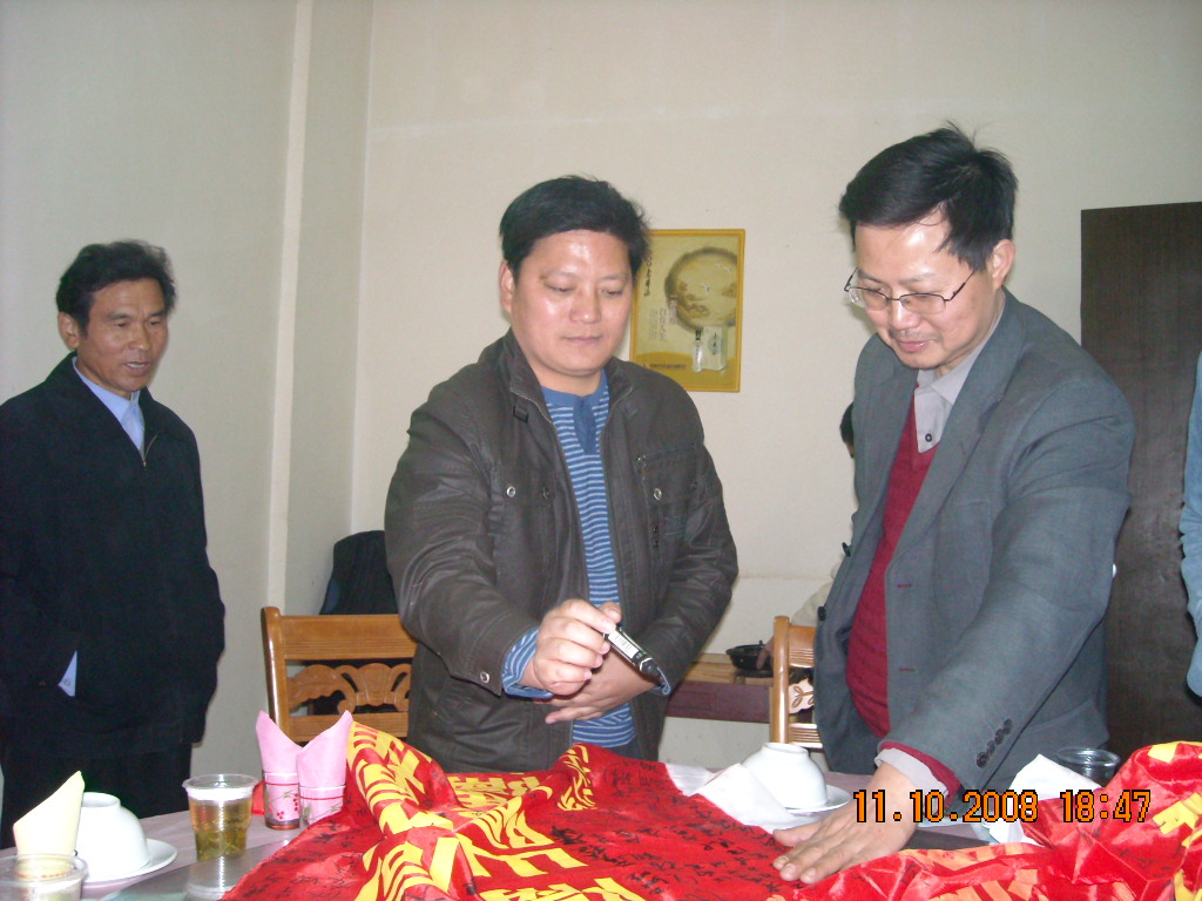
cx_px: 601
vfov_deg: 40.7
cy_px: 450
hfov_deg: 52.6
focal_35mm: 35
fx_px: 1215
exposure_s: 1/60
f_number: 2.8
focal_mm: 5.7
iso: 400
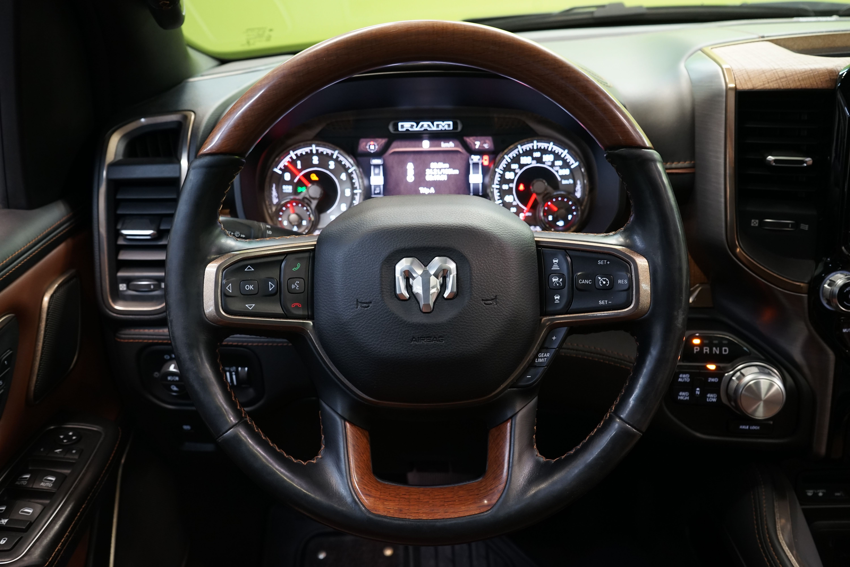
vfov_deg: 42.3
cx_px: 425
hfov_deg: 60.3
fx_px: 732
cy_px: 284
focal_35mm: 31
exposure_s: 1/10
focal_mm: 31
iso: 1000
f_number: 6.3
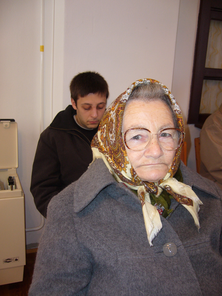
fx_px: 299
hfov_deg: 40.7
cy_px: 148
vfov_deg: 52.6
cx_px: 111
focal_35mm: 35
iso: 100
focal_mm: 5.8
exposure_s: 1/30
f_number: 2.8
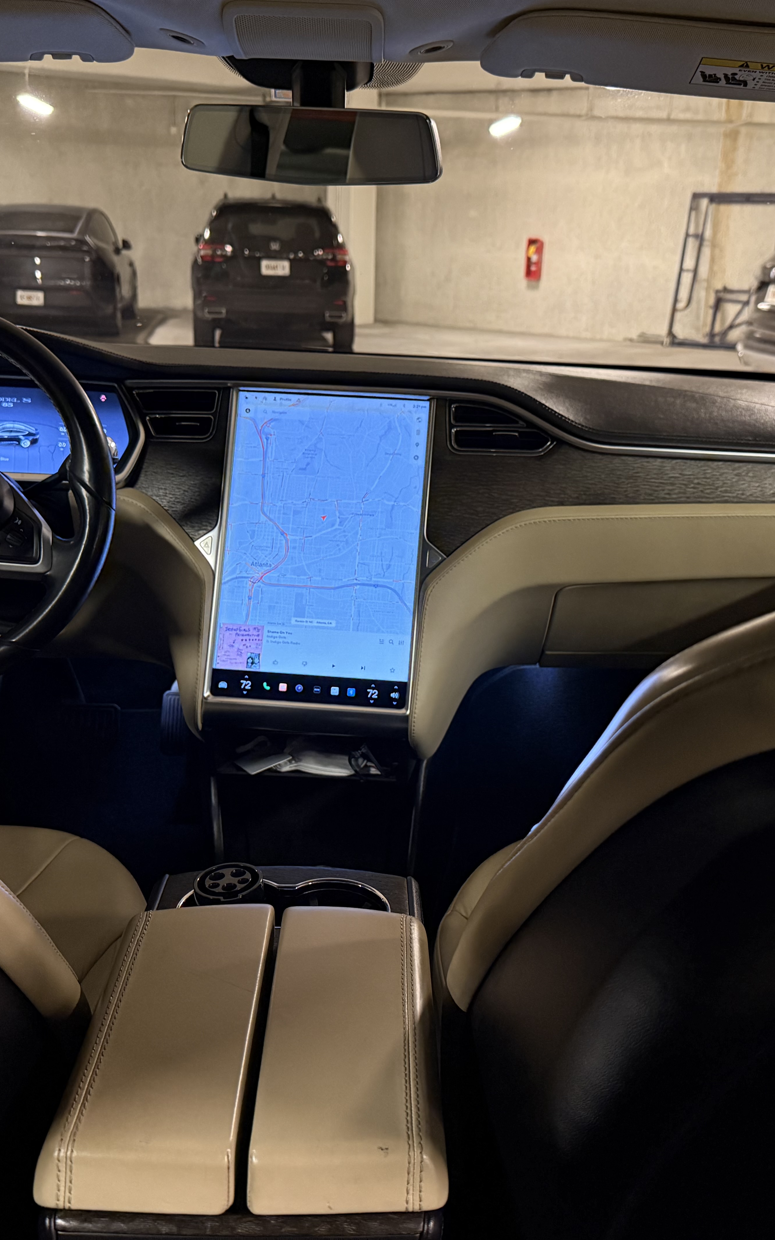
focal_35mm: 34
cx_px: 416
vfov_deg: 56.7
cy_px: 620
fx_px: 1149
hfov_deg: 37.3
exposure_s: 1/40
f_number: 1.78
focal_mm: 6.76
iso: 640
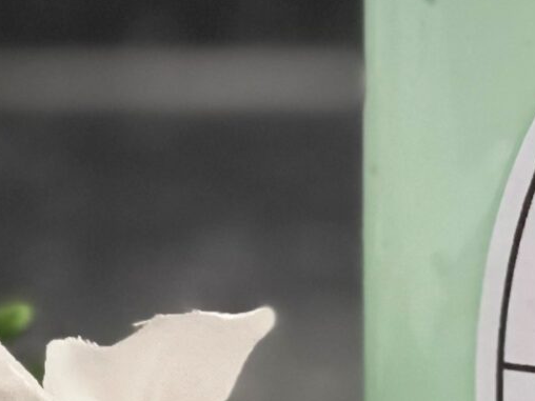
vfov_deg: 5.7
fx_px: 4049
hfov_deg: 7.5
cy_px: 262
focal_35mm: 262
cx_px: -23
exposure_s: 1/120
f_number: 2
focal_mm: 6
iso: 250
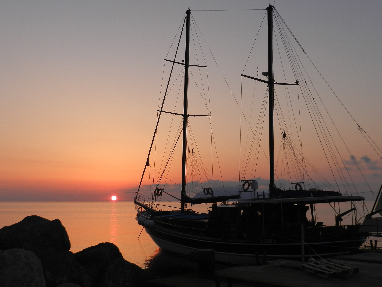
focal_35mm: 38
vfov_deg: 37.7
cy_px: 144
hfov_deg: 49.0
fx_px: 419
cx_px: 191
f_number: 4
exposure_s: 1/400
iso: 160
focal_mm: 6.7
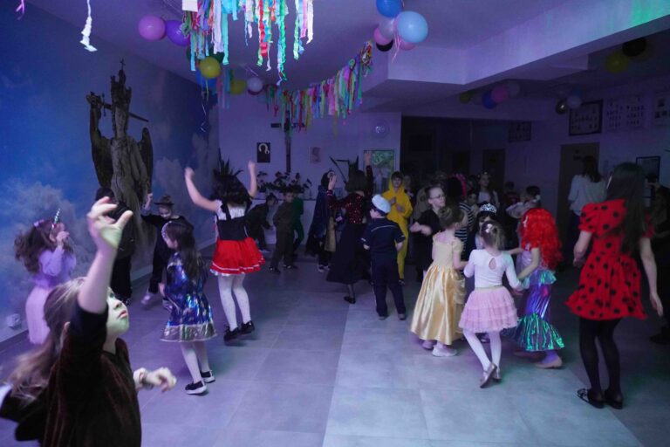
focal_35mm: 24
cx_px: 335
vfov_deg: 53.1
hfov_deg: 73.7
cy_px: 224
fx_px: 447
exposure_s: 1/60
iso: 6400
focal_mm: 16
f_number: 3.5
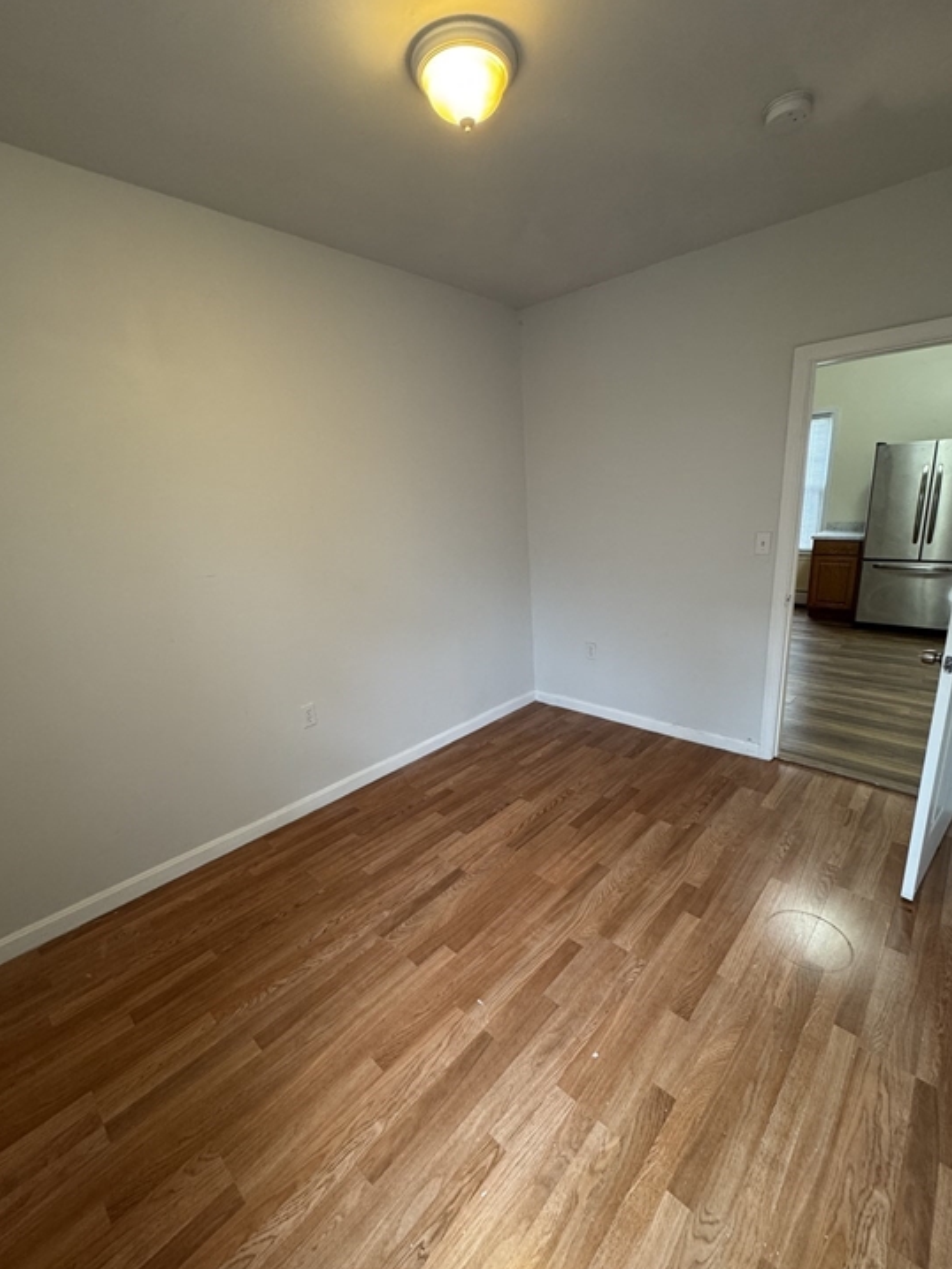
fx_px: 550
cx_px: 492
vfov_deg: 98.2
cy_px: 644
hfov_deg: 81.7
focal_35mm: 15
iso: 250
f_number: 2.2
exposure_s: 1/60
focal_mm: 2.22
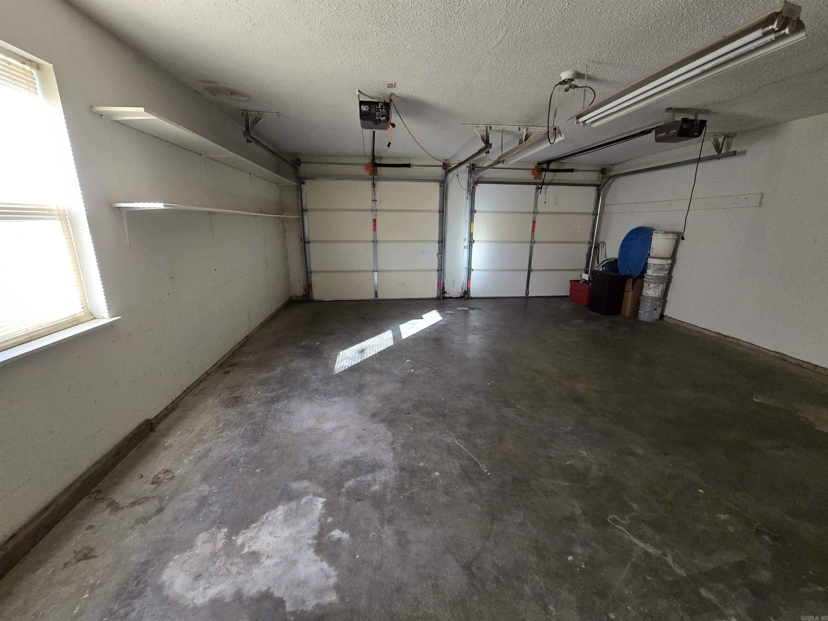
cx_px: 414
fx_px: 311
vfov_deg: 89.9
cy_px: 310
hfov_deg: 106.2
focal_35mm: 13
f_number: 2.2
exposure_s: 1/60
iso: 500
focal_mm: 2.2
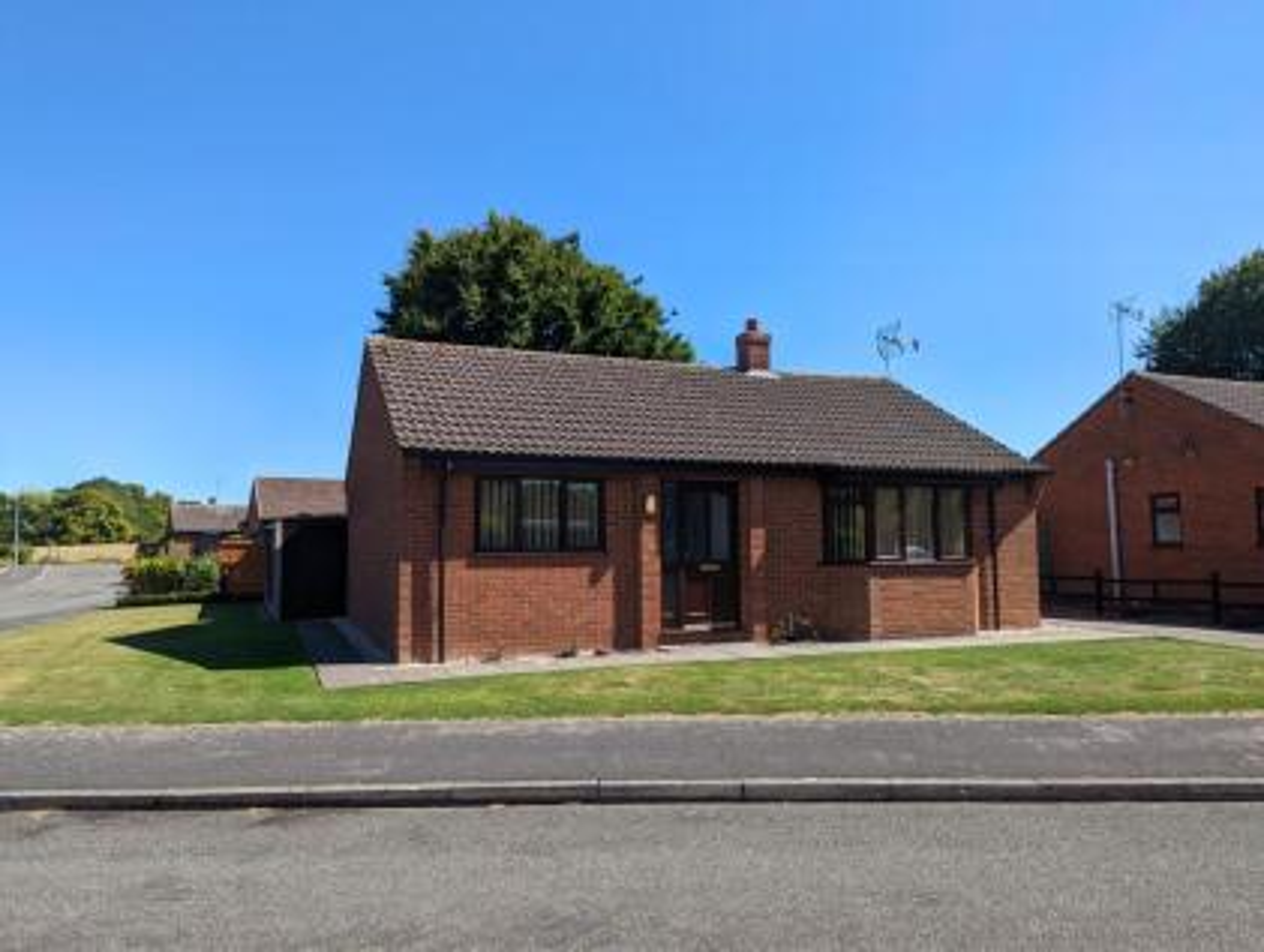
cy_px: 476
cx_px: 632
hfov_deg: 71.5
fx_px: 878
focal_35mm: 24
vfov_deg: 56.9
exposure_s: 1/1433
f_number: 1.85
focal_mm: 6.81
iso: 45
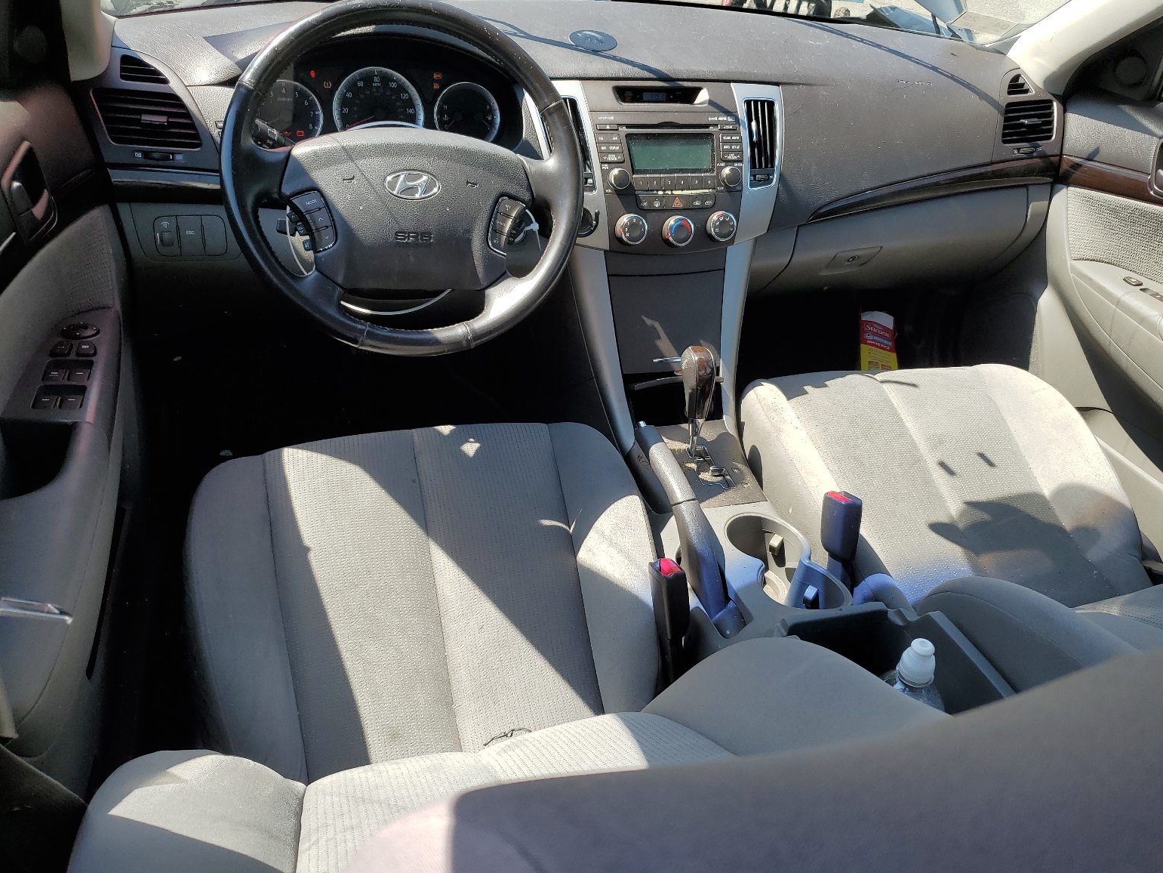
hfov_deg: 65.3
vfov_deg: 51.4
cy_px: 449
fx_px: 907
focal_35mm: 27
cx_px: 600
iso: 50
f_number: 1.5
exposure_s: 1/769
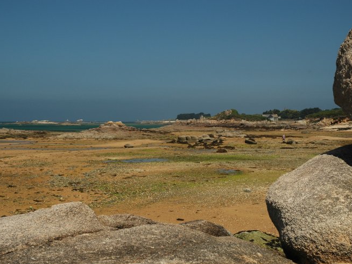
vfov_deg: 21.9
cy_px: 130
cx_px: 168
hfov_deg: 29.0
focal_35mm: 67
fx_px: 681
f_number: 10
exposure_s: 1/100
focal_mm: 38
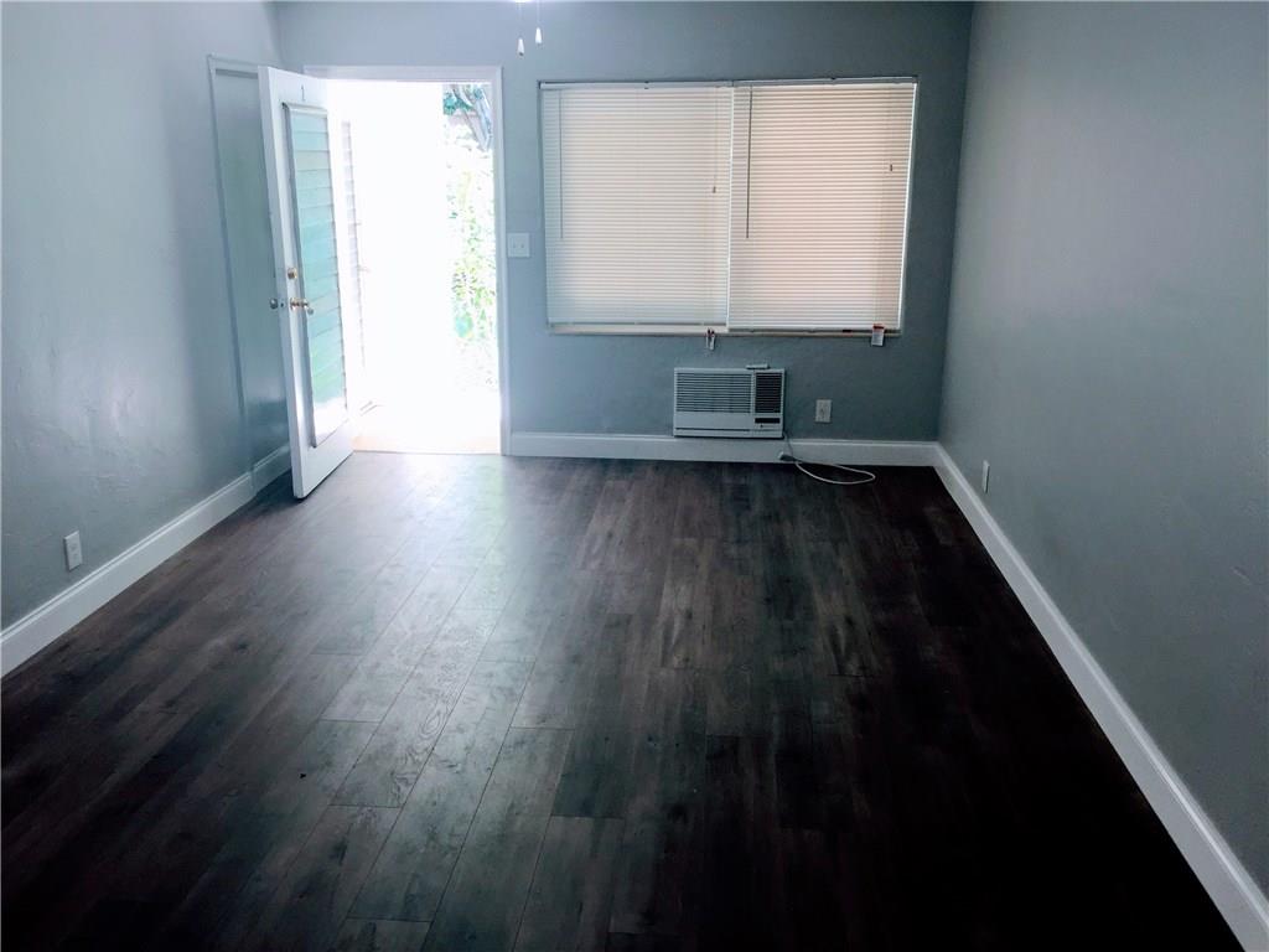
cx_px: 634
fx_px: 1063
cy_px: 476
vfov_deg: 48.2
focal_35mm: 29
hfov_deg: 61.7
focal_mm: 4.15
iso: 32
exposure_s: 1/60
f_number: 2.2
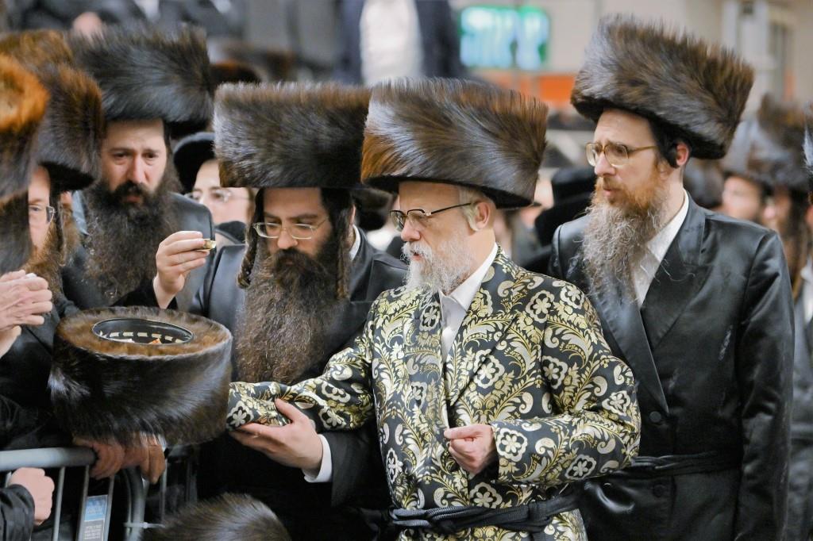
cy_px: 270
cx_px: 406
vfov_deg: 5.7
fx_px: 5418
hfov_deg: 8.6
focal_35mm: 240
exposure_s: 1/200
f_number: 2.8
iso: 1250
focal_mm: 160
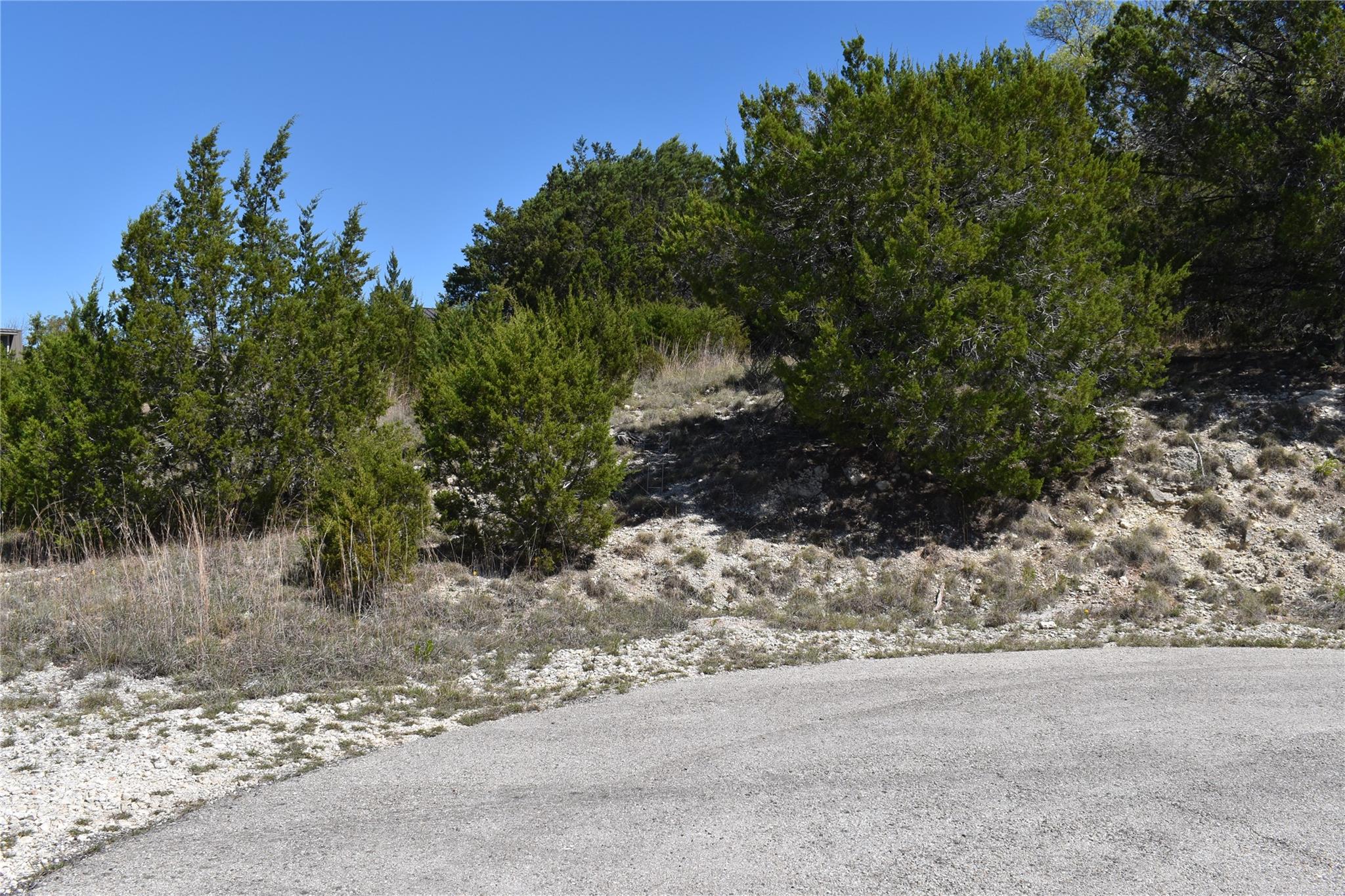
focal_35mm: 34
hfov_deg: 55.1
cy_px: 448
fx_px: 1289
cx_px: 672
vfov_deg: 38.4
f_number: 11
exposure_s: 1/200
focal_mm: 23
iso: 100
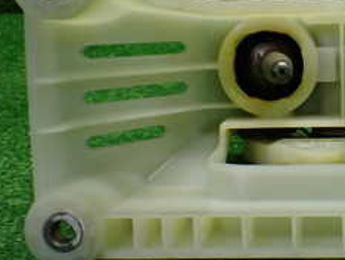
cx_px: 338
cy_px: 102
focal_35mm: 82
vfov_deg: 18.0
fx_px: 818
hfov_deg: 22.9
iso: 320
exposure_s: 1/125
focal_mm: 5.79
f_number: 2.4
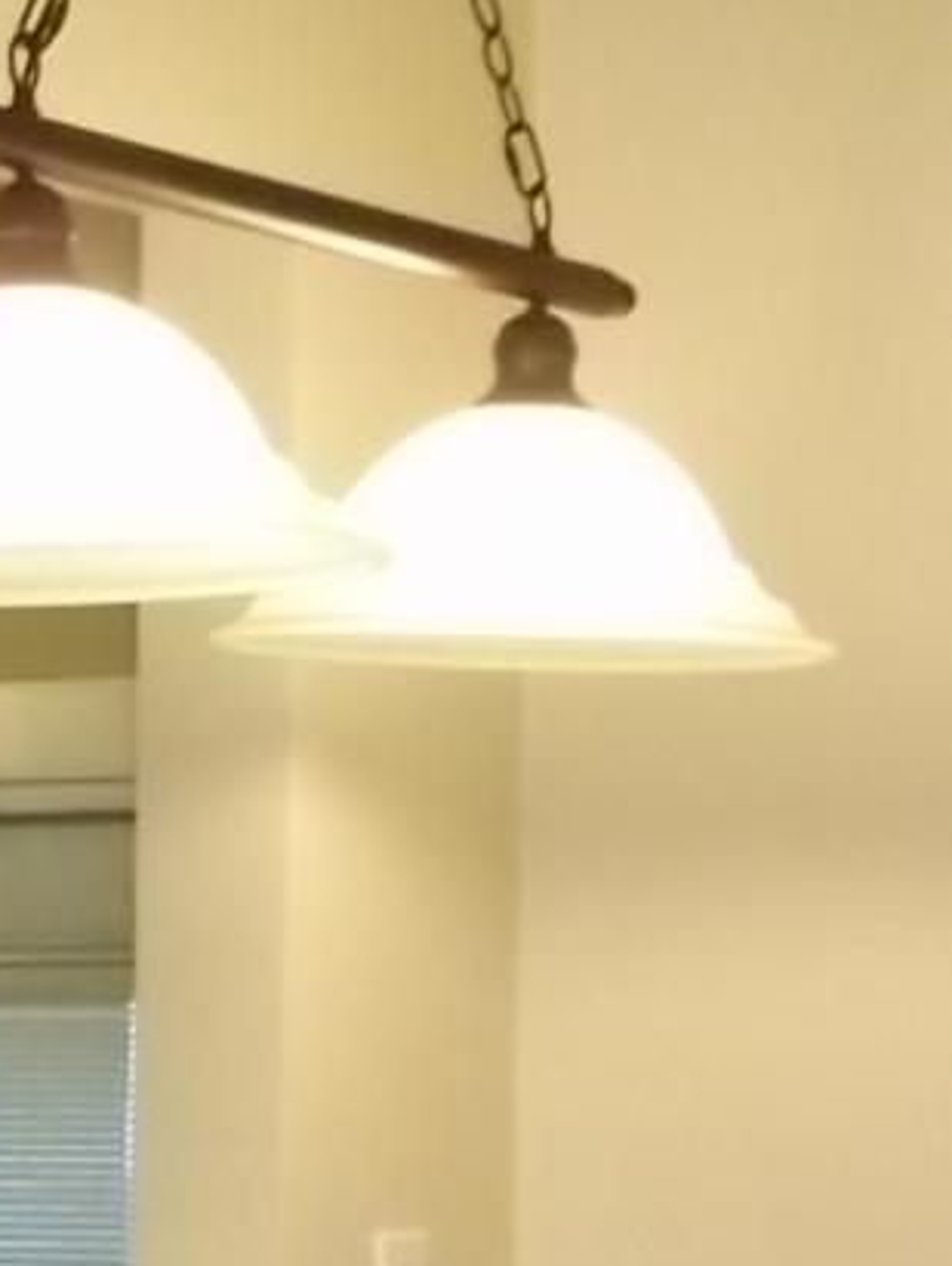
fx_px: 6407
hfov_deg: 8.5
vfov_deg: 10.9
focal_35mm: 175
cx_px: 154
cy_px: 1793
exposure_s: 1/30
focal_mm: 6.5
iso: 320
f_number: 3.1
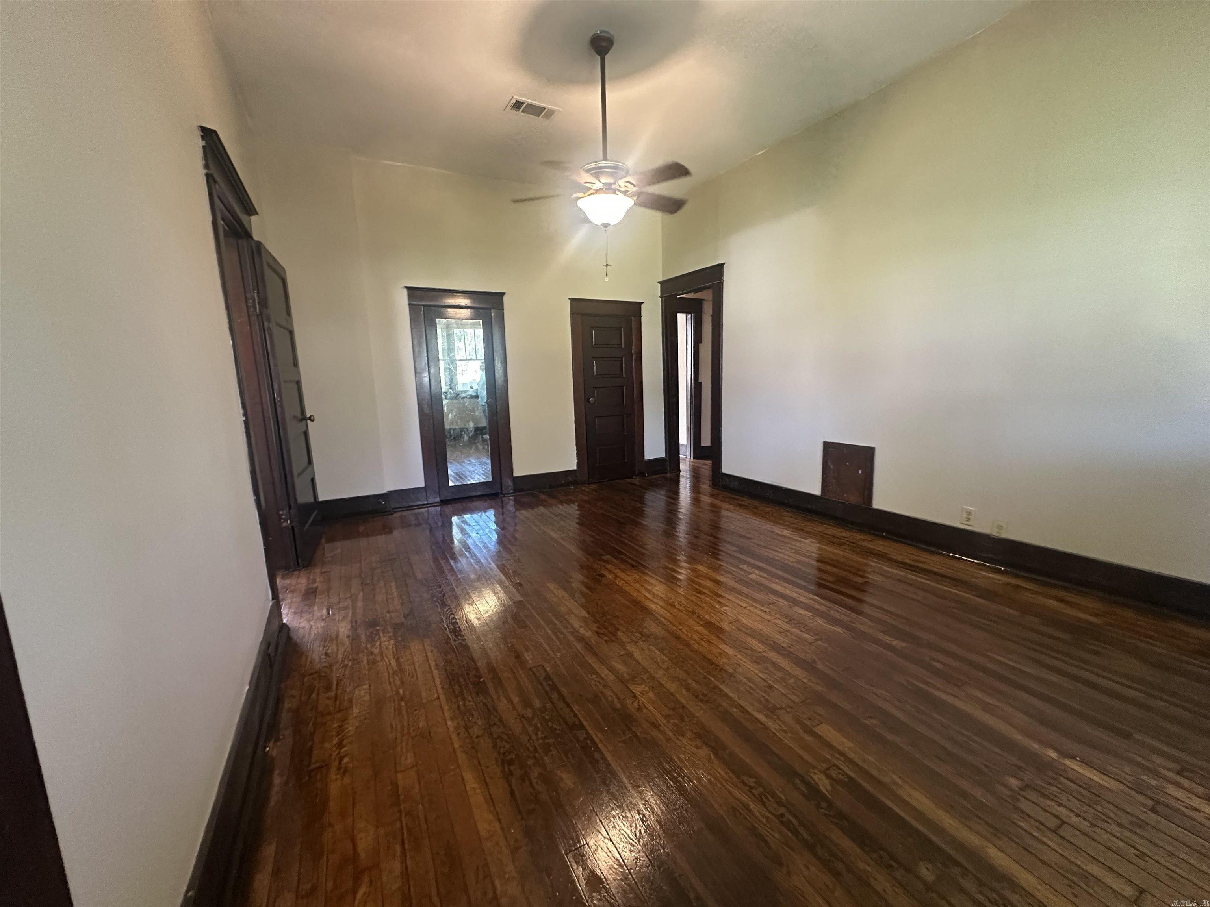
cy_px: 454
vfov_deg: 85.7
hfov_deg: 102.1
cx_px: 605
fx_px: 489
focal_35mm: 14
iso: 800
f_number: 2.2
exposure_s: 1/60
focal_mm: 2.22
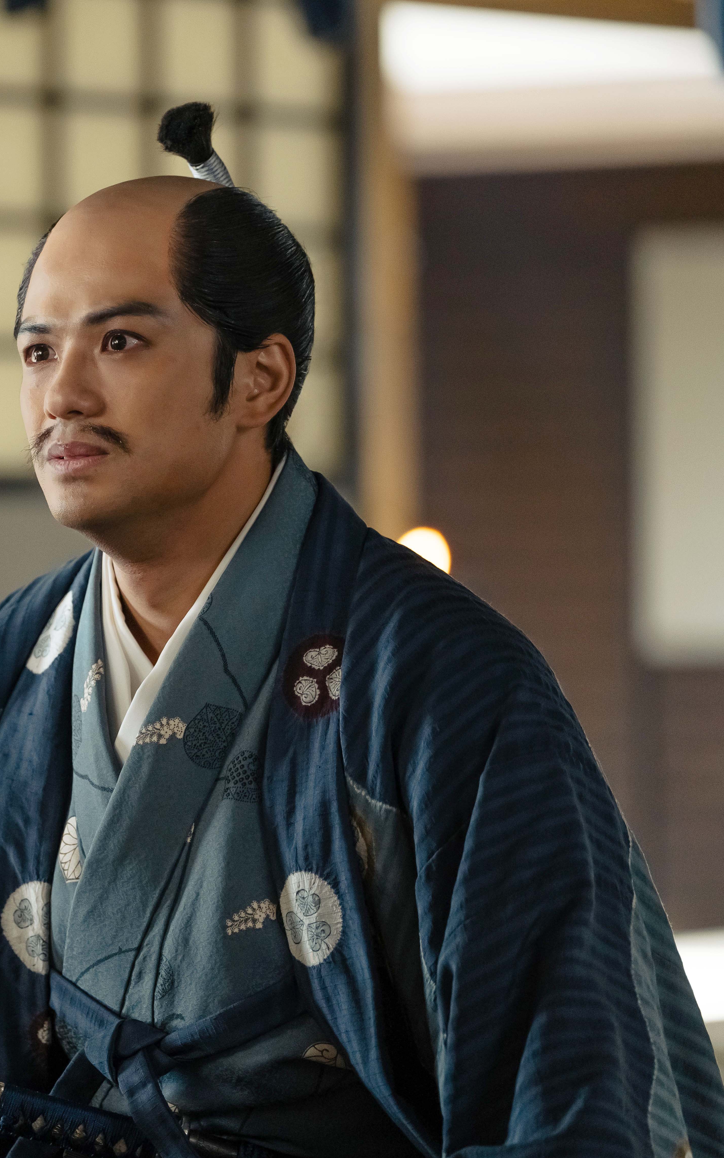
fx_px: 7197
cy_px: 579
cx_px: -101
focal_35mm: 228
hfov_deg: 5.7
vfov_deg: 9.2
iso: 1600
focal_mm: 149
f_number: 2.8
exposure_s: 1/100
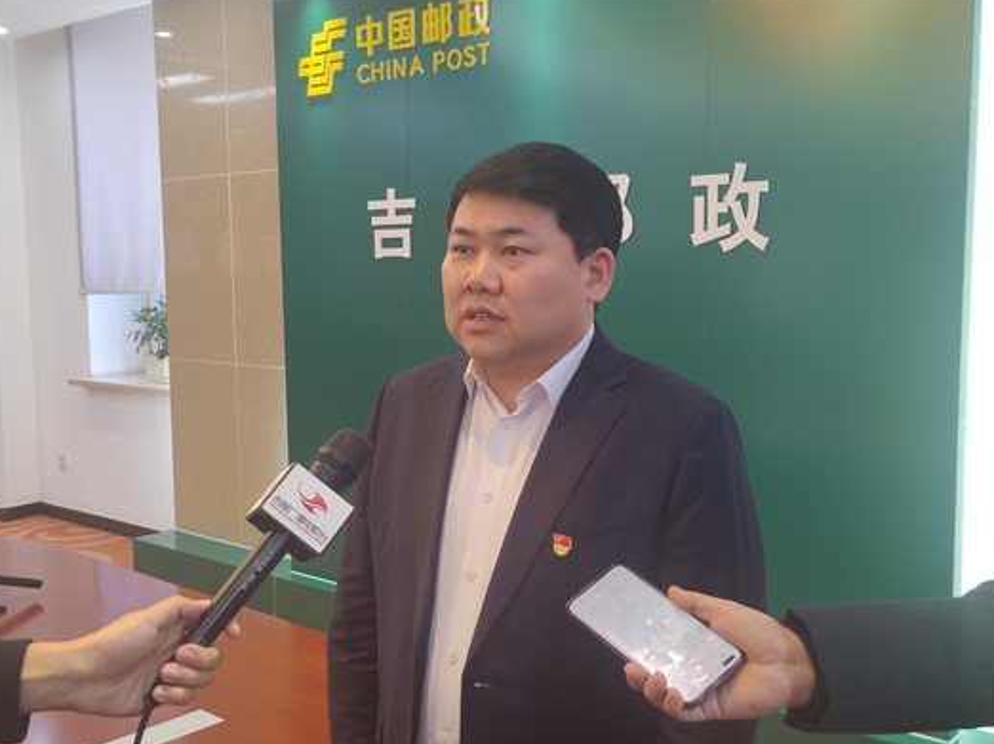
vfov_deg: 36.8
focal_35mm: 39
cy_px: 381
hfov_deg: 47.9
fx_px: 1119
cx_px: 480
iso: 1375
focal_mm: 5.52
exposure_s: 1/100
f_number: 1.9
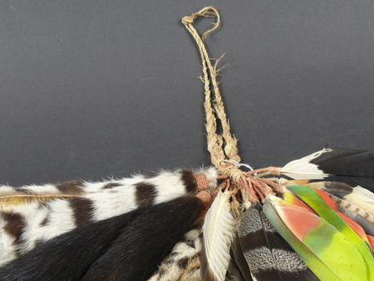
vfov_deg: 14.6
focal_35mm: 101
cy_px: 219
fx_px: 1091
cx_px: 206
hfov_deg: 19.4
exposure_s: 1/25
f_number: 3.2
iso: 200
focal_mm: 11.8
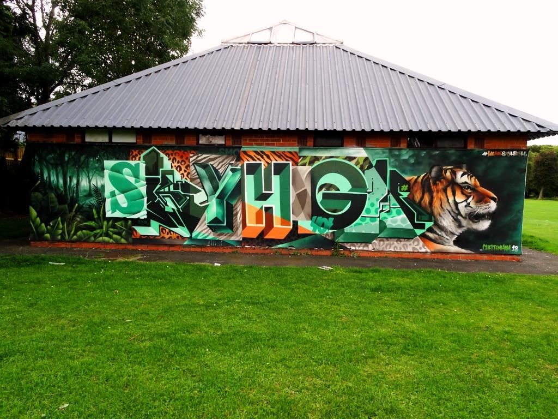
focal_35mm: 24
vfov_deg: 56.8
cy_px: 210
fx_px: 387
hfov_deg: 71.6
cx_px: 279
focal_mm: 4.1
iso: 80
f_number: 4
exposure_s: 1/80
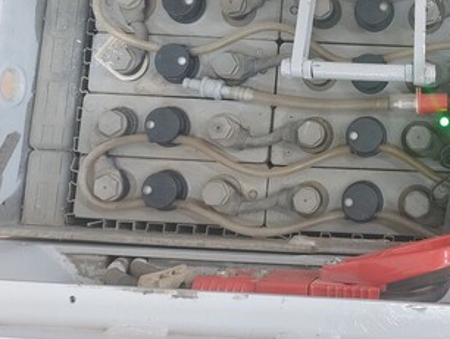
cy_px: 102
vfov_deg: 29.4
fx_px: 637
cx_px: 401
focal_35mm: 49
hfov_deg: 36.6
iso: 250
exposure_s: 1/50
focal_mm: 5.23
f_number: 1.8
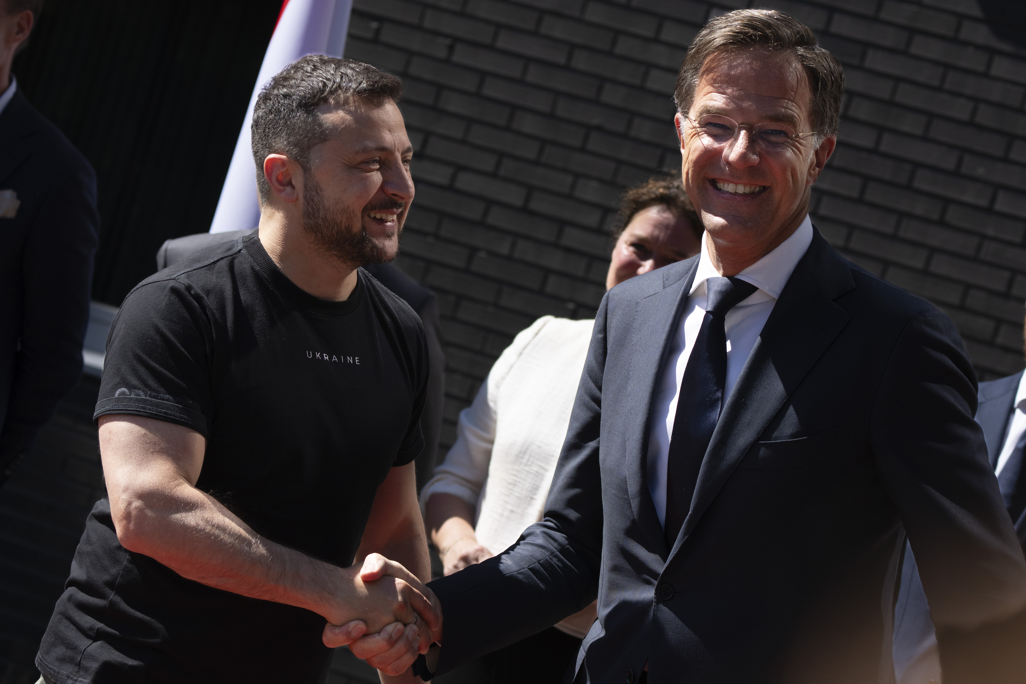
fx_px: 2850
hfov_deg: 20.4
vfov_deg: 13.7
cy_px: 342
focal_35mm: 100
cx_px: 513
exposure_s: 1/1000
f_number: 5.6
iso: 200
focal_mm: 100
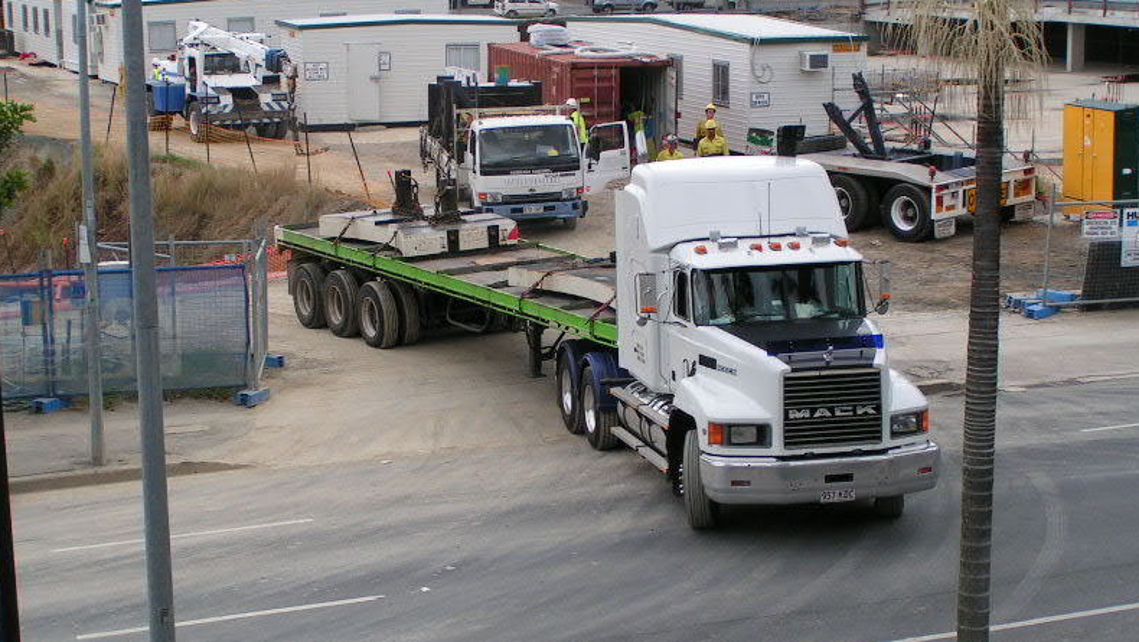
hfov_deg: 28.2
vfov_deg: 16.1
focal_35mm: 75
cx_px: 568
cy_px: 312
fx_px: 2266
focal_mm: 10.5
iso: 50
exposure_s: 1/80
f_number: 5
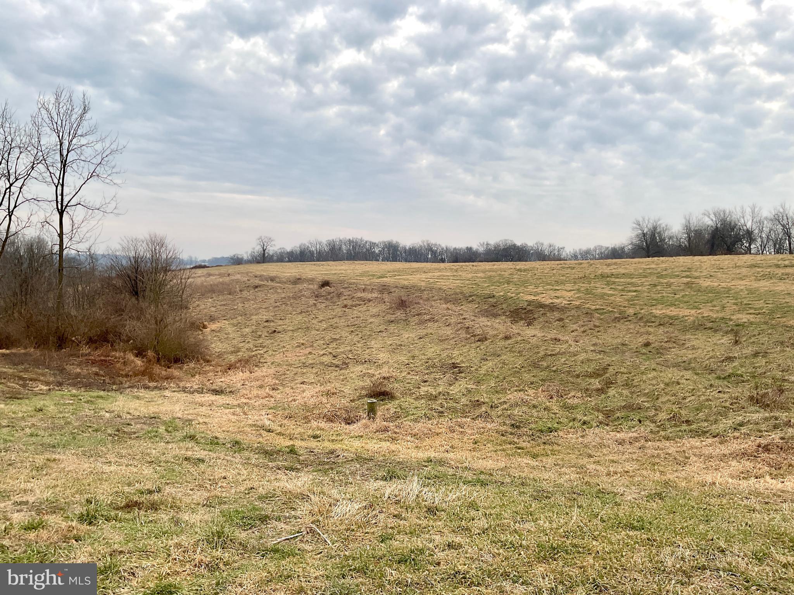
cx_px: 397
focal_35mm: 29
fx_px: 665
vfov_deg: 48.2
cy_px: 298
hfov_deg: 61.7
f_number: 1.8
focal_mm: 3
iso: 20
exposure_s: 1/120
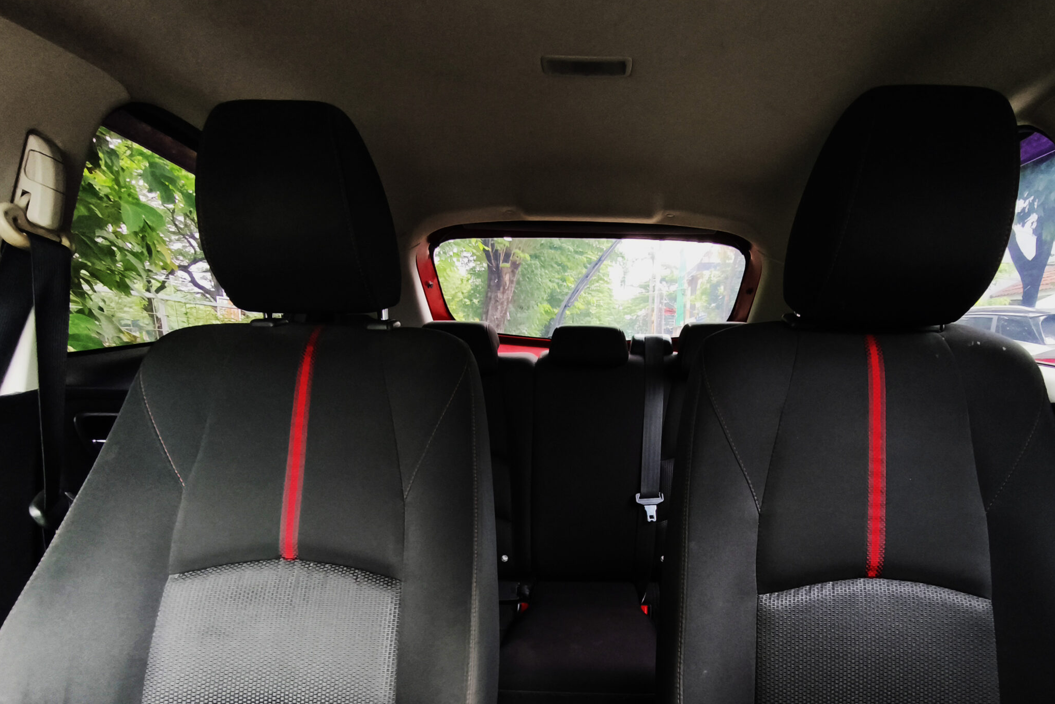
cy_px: 489
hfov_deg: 61.8
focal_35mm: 30
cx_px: 573
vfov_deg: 42.8
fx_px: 879
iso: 50
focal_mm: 6.57
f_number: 1.6
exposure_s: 1/2663
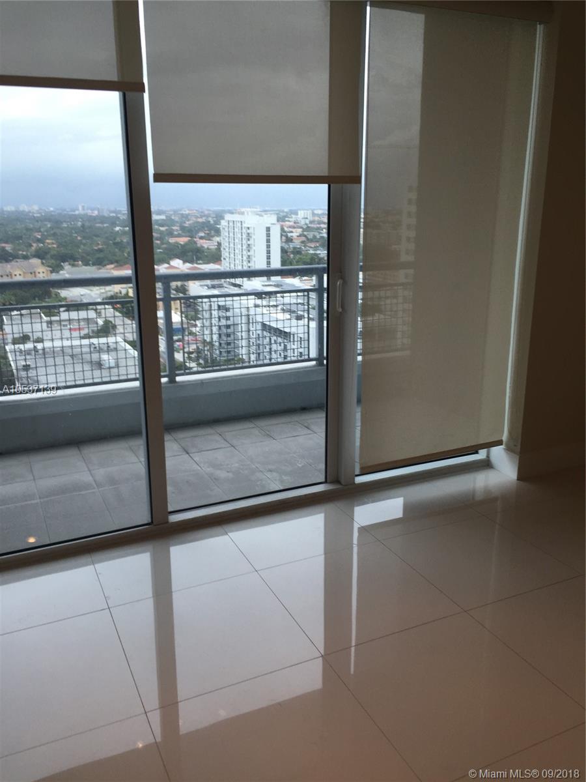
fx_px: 655
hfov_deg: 48.2
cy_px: 391
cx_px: 293
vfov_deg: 61.7
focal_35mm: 29
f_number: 2.2
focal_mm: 4.15
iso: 32
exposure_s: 1/60
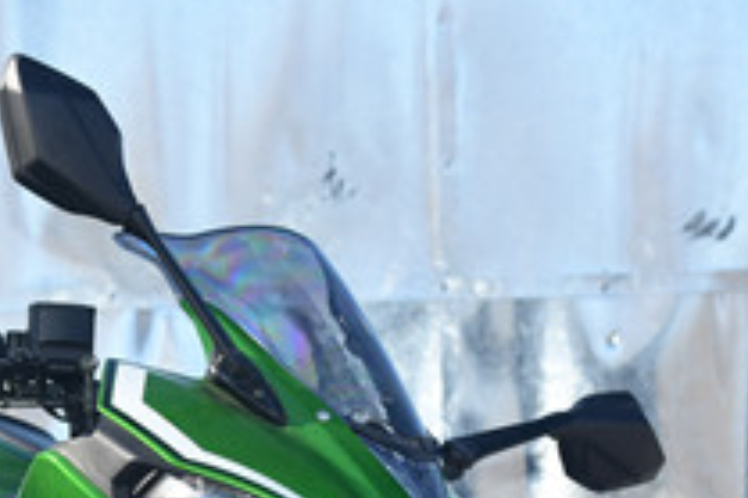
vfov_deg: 8.8
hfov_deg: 13.4
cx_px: -11
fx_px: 3135
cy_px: 785
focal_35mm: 151
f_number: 2.5
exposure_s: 1/320
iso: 100
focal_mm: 30
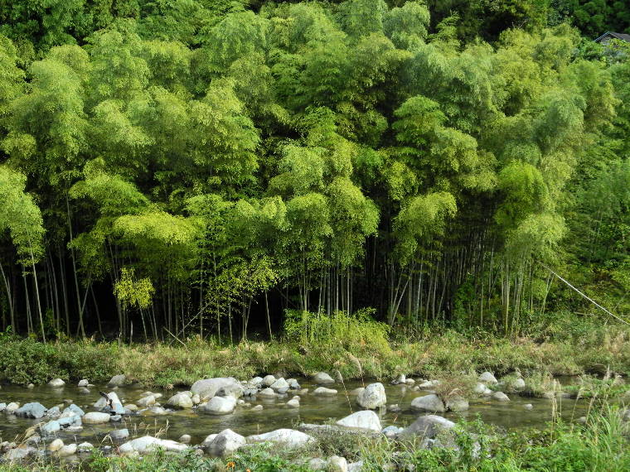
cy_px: 236
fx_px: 1547
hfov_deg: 23.0
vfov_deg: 17.4
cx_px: 315
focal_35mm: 85
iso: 100
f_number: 4
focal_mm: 18.1
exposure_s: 1/200
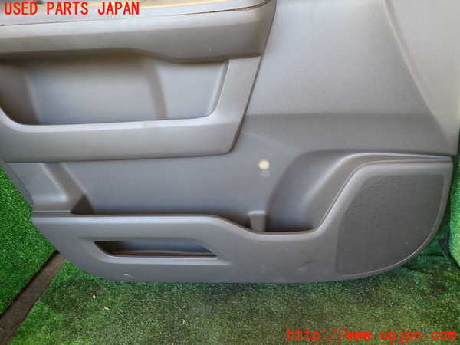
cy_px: 172
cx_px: 230
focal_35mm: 25
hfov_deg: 69.4
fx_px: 332
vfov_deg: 54.9
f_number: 2
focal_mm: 4.5
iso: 200
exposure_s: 1/40
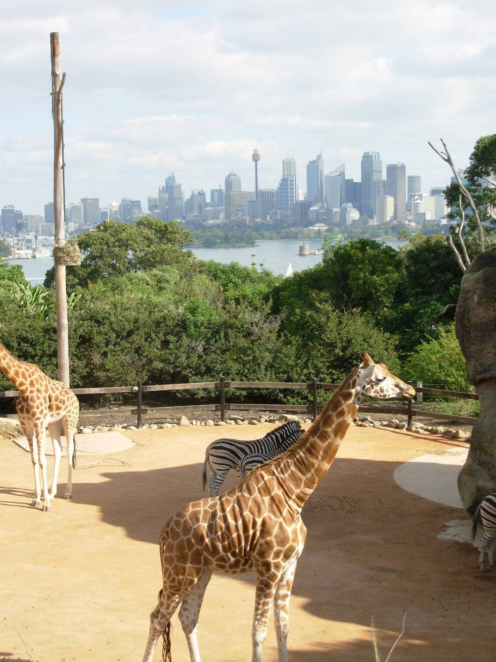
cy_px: 331
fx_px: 1223
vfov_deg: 30.3
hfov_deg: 22.9
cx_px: 248
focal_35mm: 64
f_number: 3.4
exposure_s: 1/456
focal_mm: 10.5
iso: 50
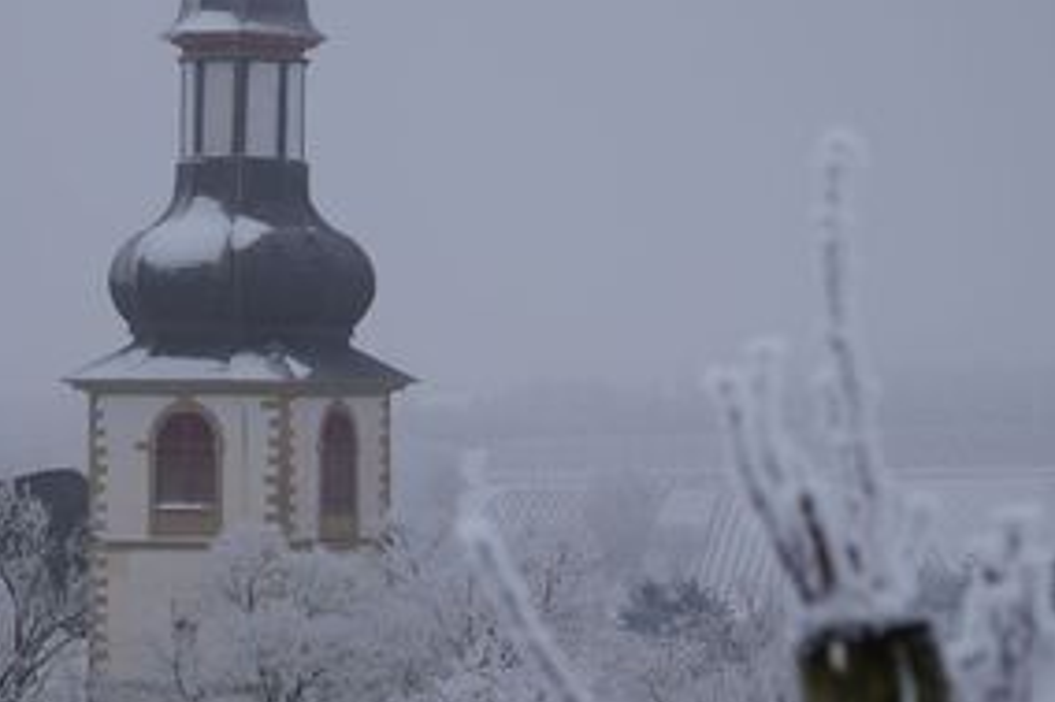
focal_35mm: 185
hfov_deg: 11.1
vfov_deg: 7.4
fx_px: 5418
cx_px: 416
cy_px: 280
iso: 100
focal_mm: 70
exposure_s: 1/200
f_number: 7.1
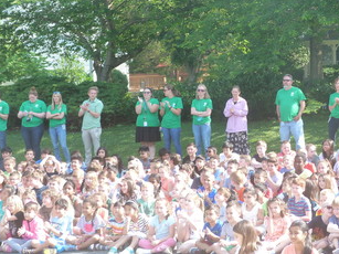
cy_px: 23
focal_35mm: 104
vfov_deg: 14.1
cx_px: 274
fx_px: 1018
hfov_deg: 18.7
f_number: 3.2
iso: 125
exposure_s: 1/100
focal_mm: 10.2
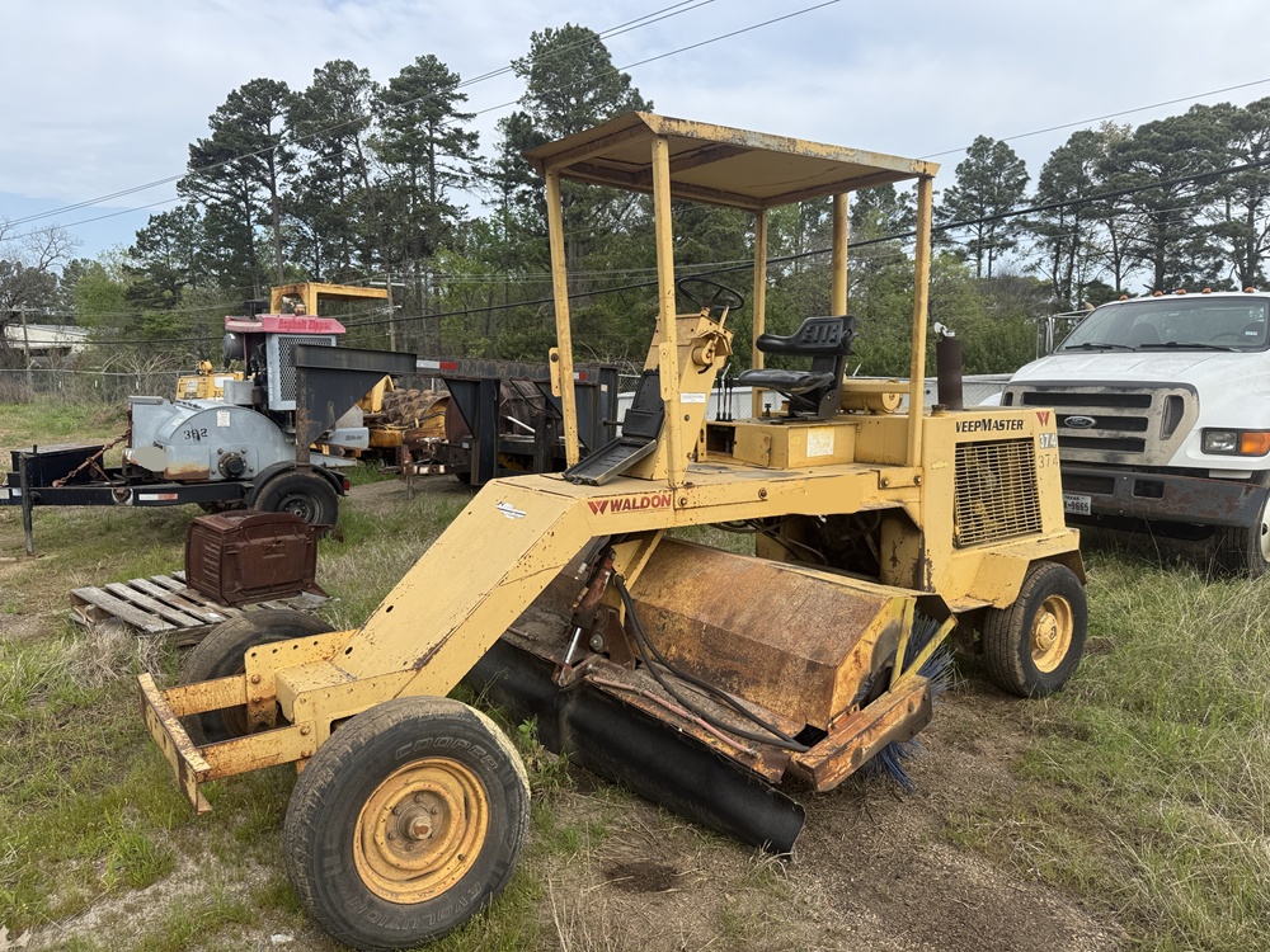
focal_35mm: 24
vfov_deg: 56.8
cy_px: 476
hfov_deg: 71.6
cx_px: 635
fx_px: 881
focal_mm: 6.76
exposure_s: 1/1869
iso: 80
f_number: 1.78
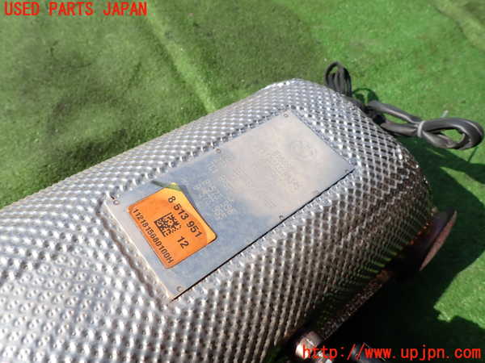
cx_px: 242
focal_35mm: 25
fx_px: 350
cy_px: 182
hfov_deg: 69.4
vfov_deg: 54.9
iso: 100
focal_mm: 4.5
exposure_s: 1/125
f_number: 8
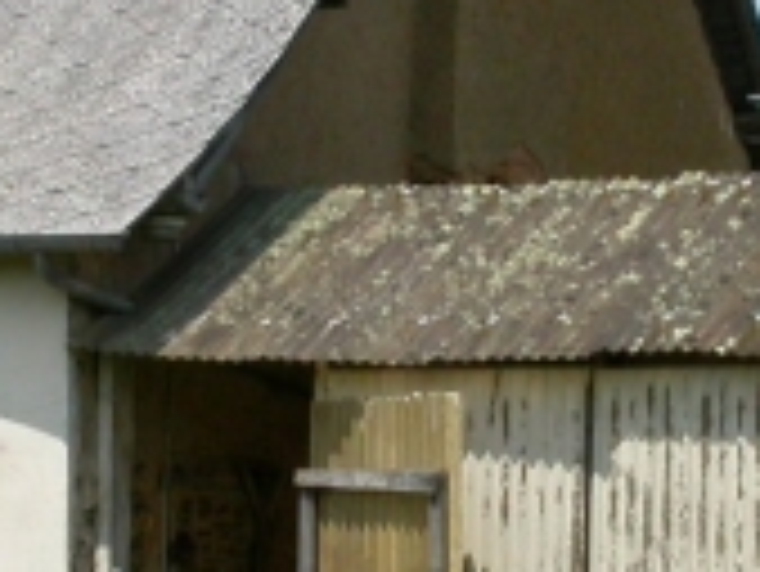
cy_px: 347
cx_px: 346
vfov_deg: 8.2
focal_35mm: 182
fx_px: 3999
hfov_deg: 10.9
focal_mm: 9.3
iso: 100
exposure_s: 1/394
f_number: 7.9
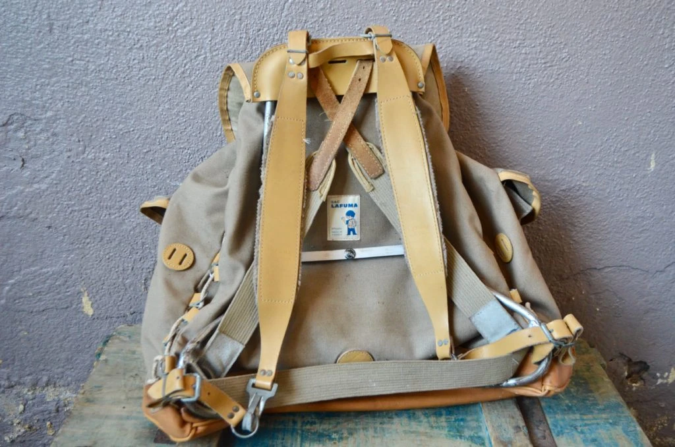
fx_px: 674
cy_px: 224
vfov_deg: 36.7
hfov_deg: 53.2
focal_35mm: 36
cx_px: 338
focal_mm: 24
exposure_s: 1/60
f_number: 4
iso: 1250
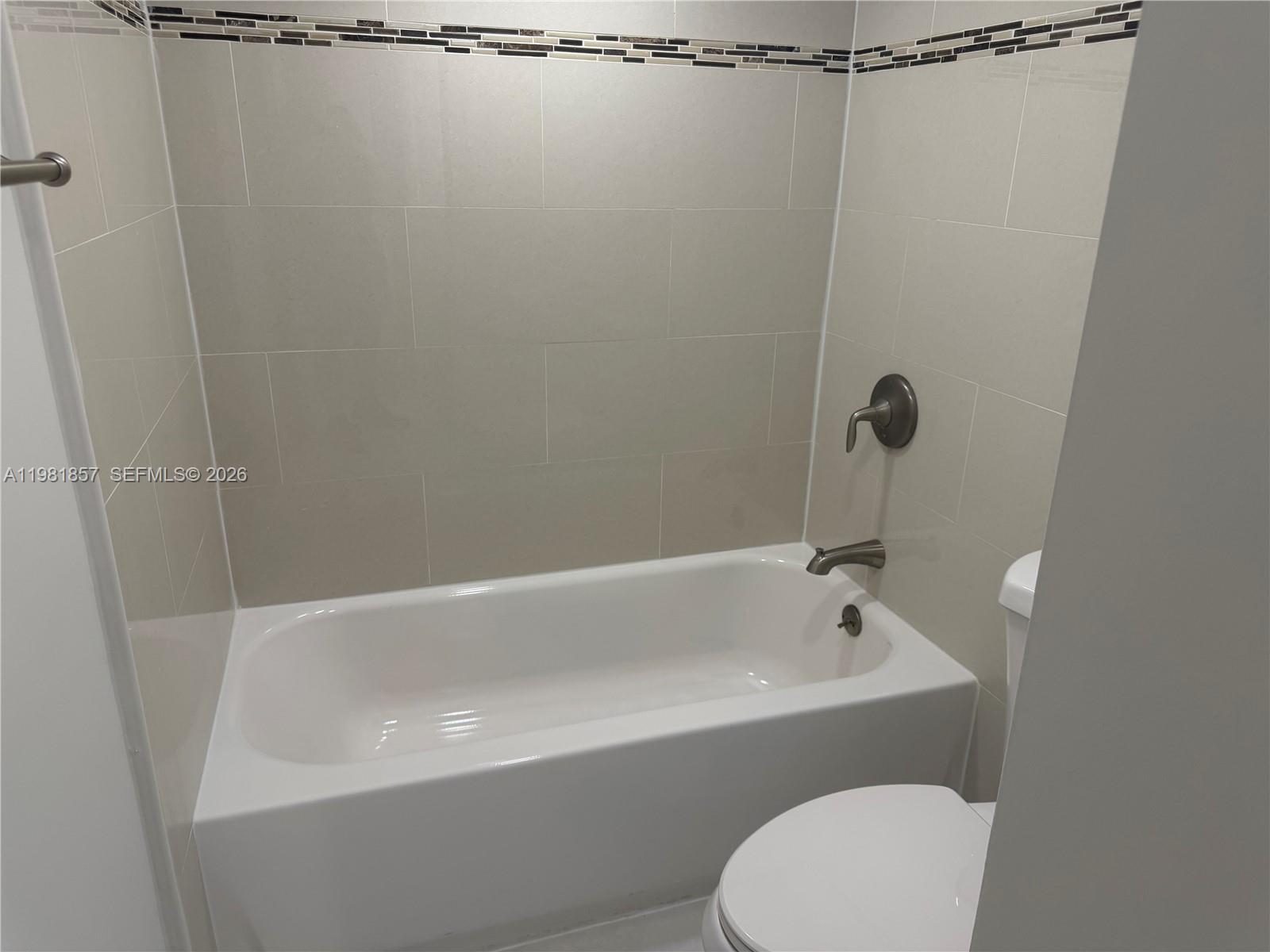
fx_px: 881
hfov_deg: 71.6
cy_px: 476
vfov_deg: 56.8
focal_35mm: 24
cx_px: 635
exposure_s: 1/120
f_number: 1.78
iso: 100
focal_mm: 6.76
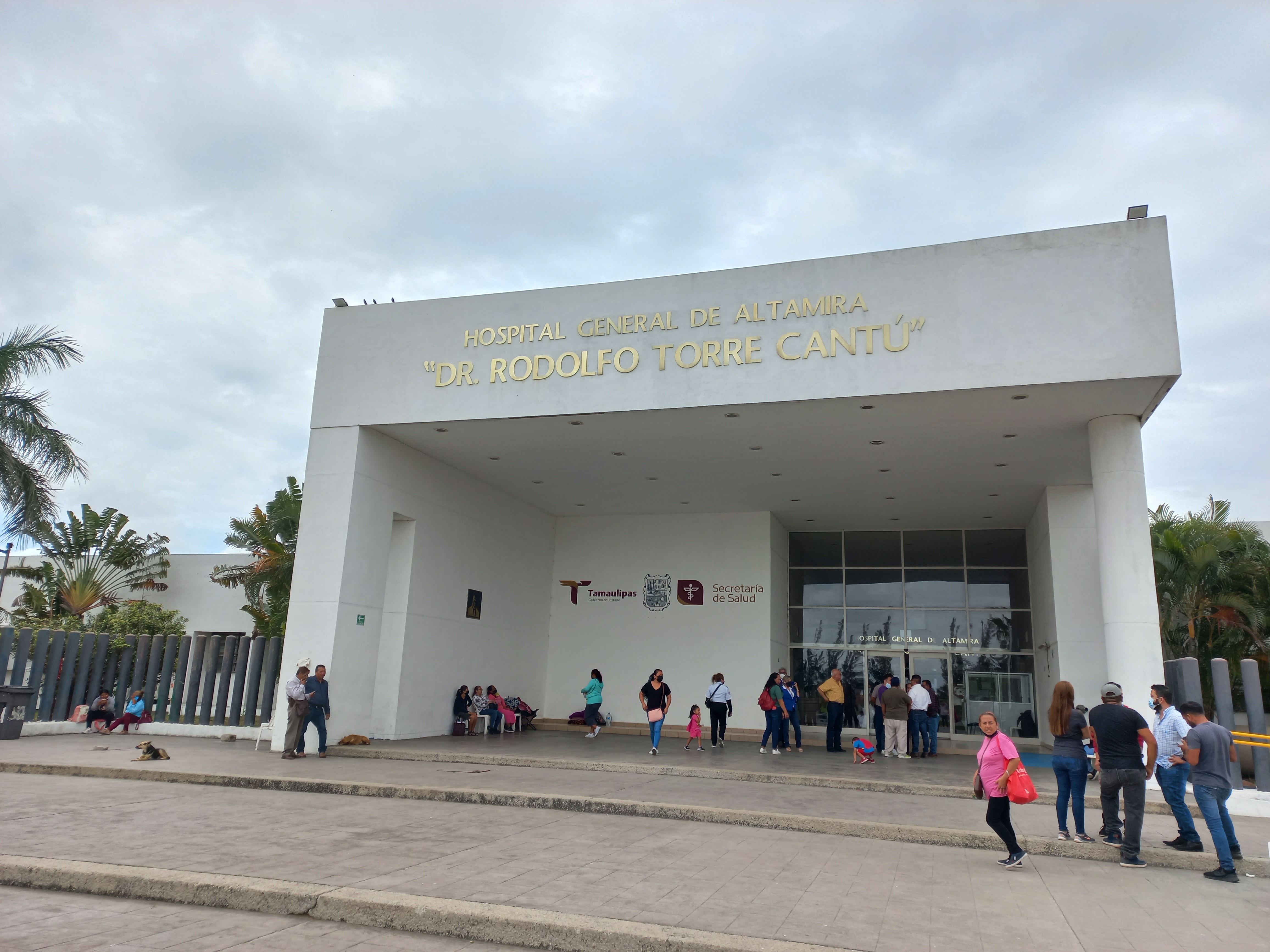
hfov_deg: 69.4
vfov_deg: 54.9
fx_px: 917
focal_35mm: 25
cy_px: 476
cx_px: 635
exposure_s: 1/485
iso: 25
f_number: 1.8
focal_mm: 4.6
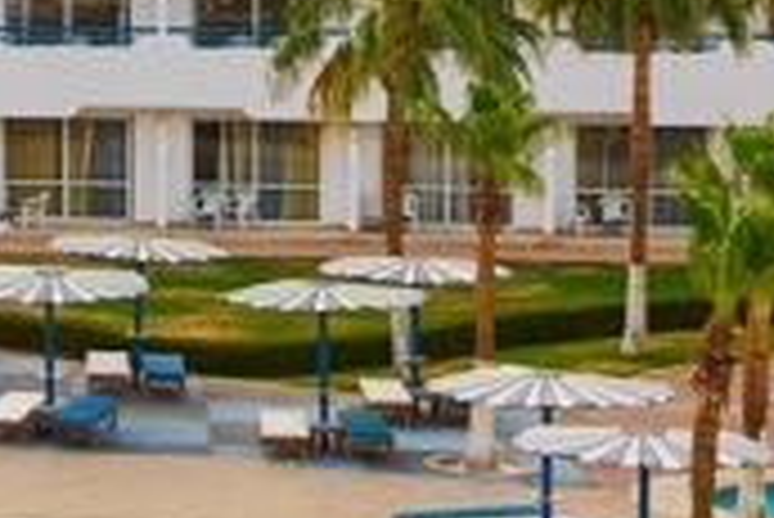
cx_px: -502
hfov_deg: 14.5
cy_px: 550
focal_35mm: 128
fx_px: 2754
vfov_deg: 10.6
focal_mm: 19
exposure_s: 1/15
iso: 200
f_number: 10
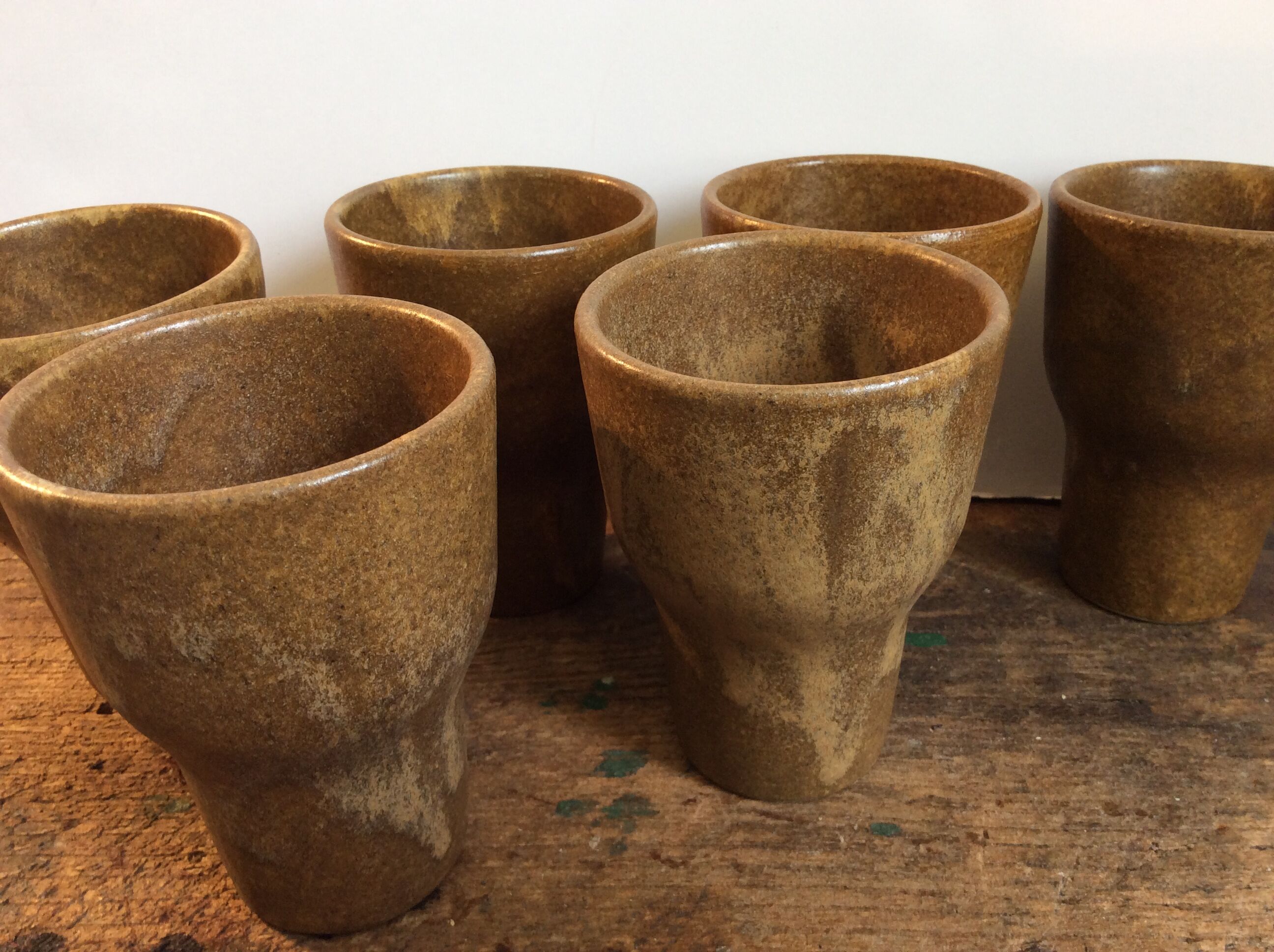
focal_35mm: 32
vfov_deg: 44.1
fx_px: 1176
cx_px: 637
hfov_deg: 56.9
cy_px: 476
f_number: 2.4
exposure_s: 1/25
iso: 50
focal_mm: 3.3
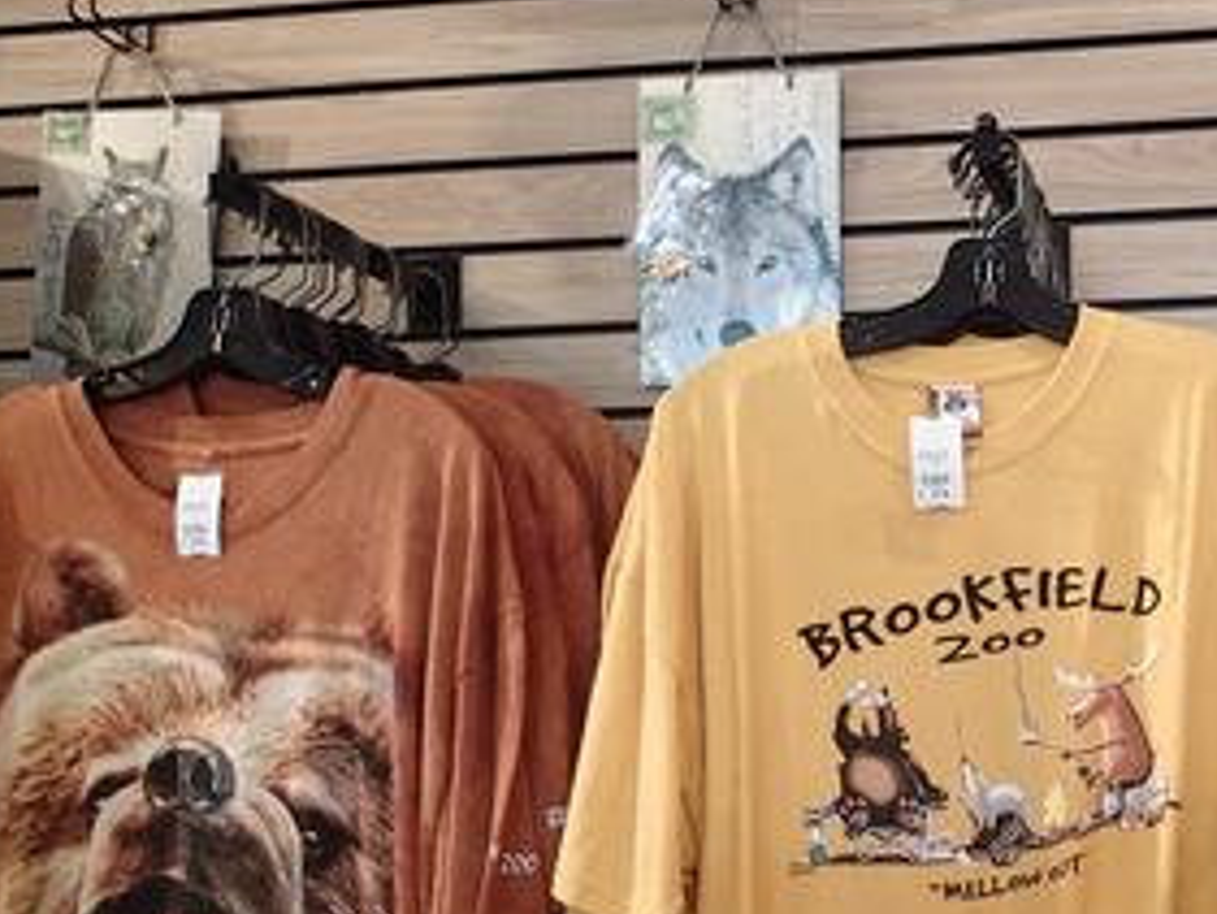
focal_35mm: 40
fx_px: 1407
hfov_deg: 45.1
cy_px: 663
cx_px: 918
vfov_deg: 35.3
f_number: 2
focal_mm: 4.5
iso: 320
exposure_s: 1/30
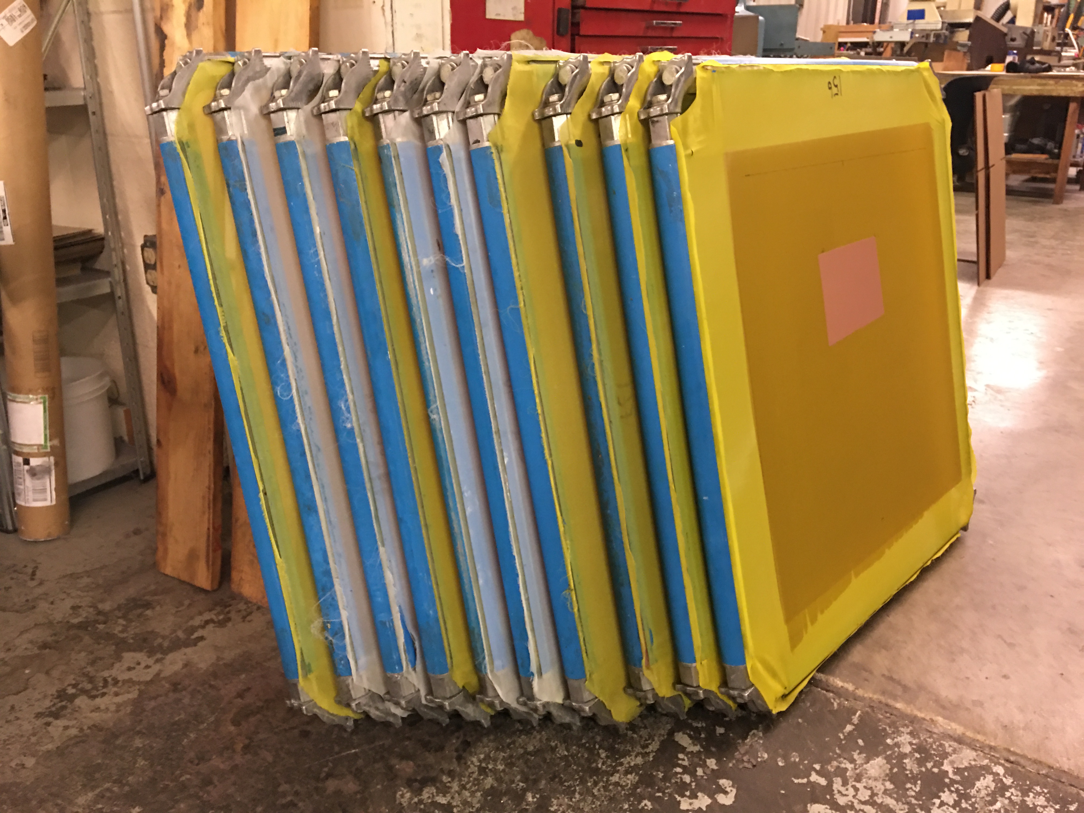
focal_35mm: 29
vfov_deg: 48.2
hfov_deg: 61.7
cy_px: 406
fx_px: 908
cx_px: 542
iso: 50
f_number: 2.2
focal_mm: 4.15
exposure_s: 1/4
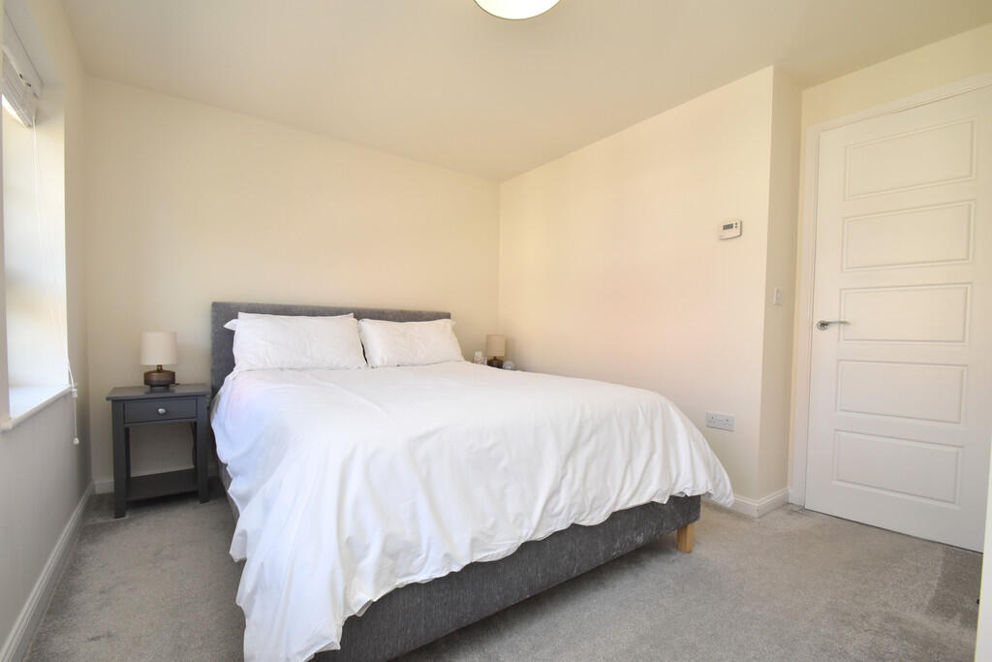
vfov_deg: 77.3
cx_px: 496
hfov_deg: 100.4
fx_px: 413
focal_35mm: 15
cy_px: 331
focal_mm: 10
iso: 640
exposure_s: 1/60
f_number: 9
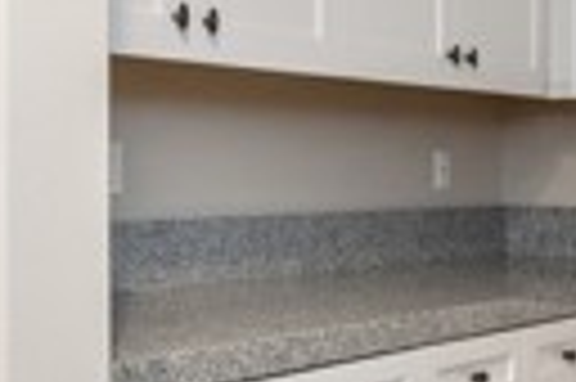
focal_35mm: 70
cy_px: 189
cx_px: 166
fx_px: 1119
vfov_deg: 19.4
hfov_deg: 28.6
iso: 2000
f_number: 4
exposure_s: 1/60
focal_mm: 14
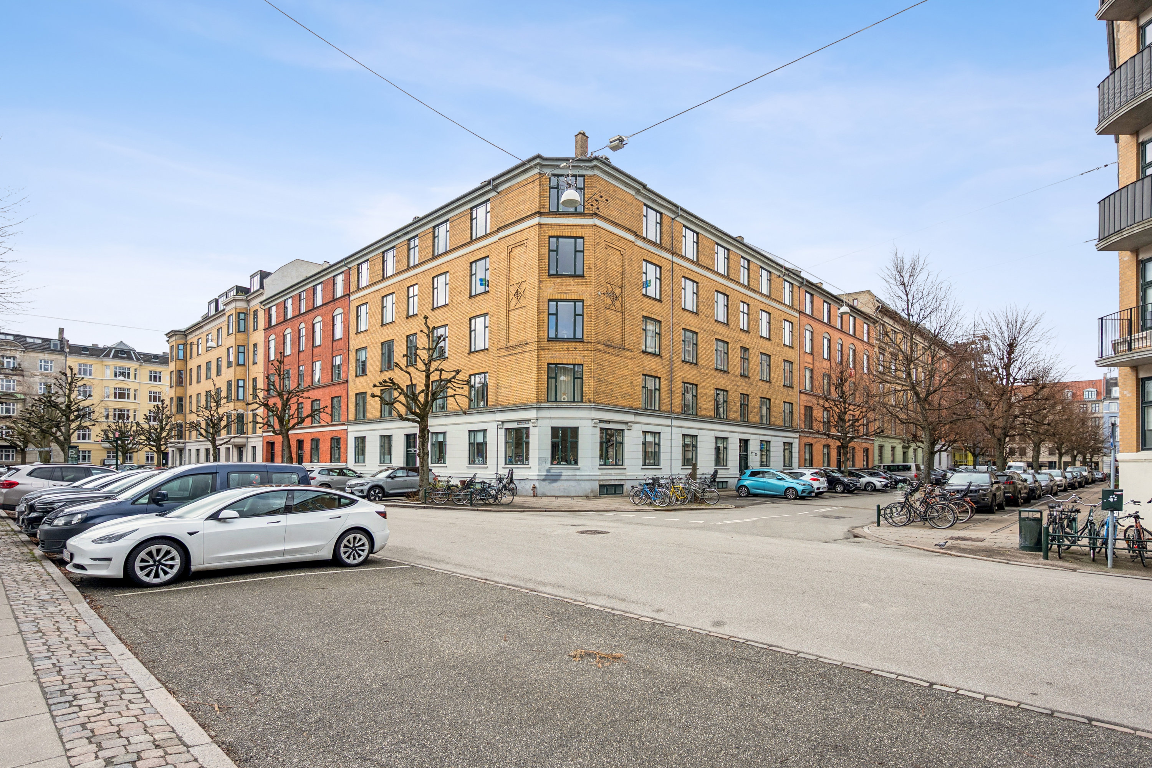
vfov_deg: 70.4
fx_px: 544
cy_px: 384
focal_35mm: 17
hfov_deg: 93.3
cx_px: 576
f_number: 4
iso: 400
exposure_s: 1/1250
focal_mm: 17
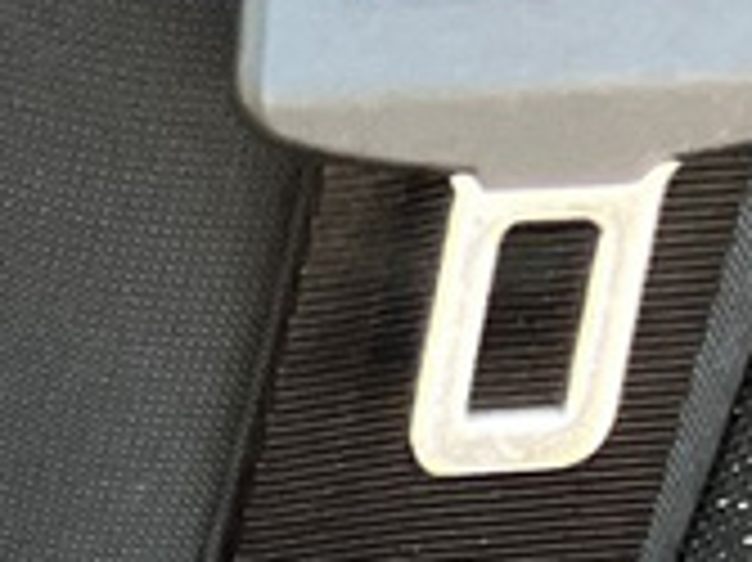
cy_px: 2068
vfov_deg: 5.4
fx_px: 5405
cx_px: -1418
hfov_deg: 7.2
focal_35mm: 249
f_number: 1.6
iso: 100
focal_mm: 5.1
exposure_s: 1/121
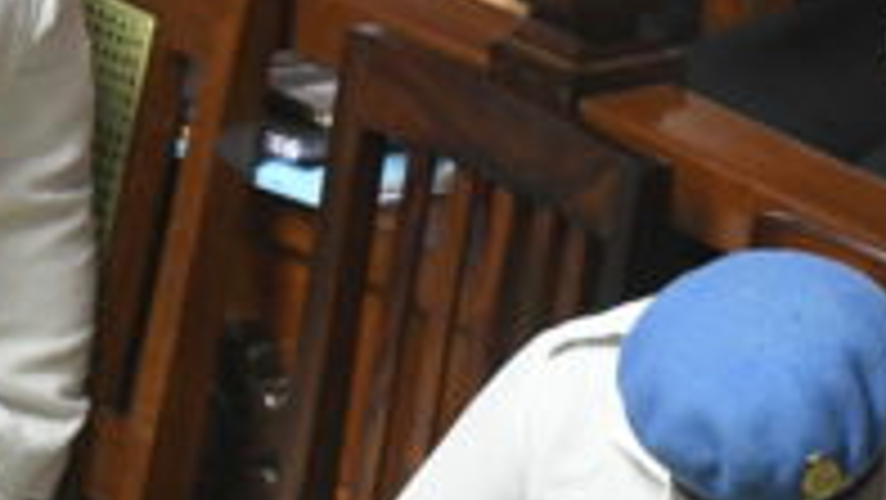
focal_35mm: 1184
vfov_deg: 1.0
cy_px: 590
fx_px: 27827
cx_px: 81
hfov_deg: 1.8
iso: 6400
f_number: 7.1
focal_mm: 290
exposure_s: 1/80
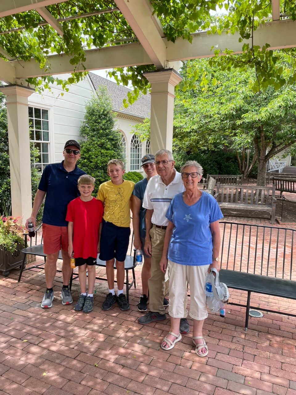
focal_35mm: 26
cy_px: 198
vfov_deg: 67.3
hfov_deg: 53.1
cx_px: 148
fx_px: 296
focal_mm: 4.2
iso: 32
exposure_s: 1/636
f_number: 1.6
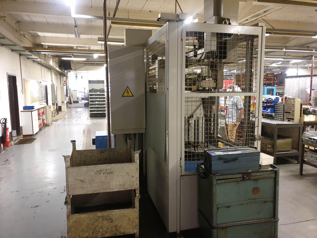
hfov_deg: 67.3
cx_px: 158
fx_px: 238
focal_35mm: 26
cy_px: 119
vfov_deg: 53.1
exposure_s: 1/33
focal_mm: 4.3
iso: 320
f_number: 1.5
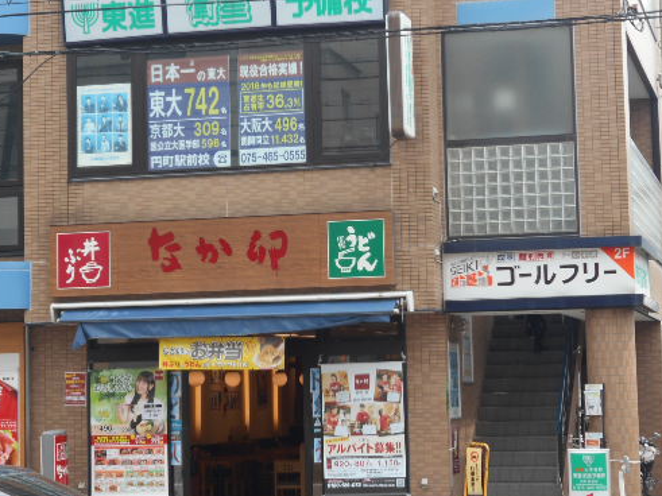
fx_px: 1893
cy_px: 225
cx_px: 303
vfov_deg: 14.9
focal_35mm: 99
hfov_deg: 19.8
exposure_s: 1/160
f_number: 5.8
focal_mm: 13.5
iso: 80
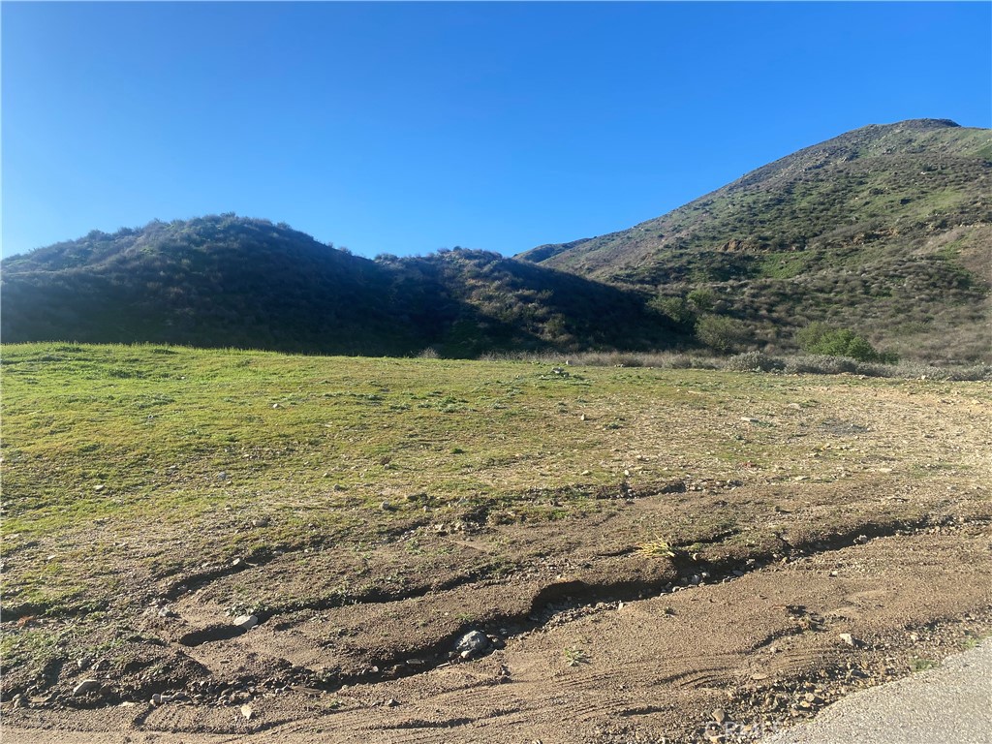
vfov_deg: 53.1
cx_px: 496
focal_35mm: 26
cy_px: 372
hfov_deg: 67.3
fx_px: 745
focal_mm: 4.25
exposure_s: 1/1754
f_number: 1.8
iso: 32
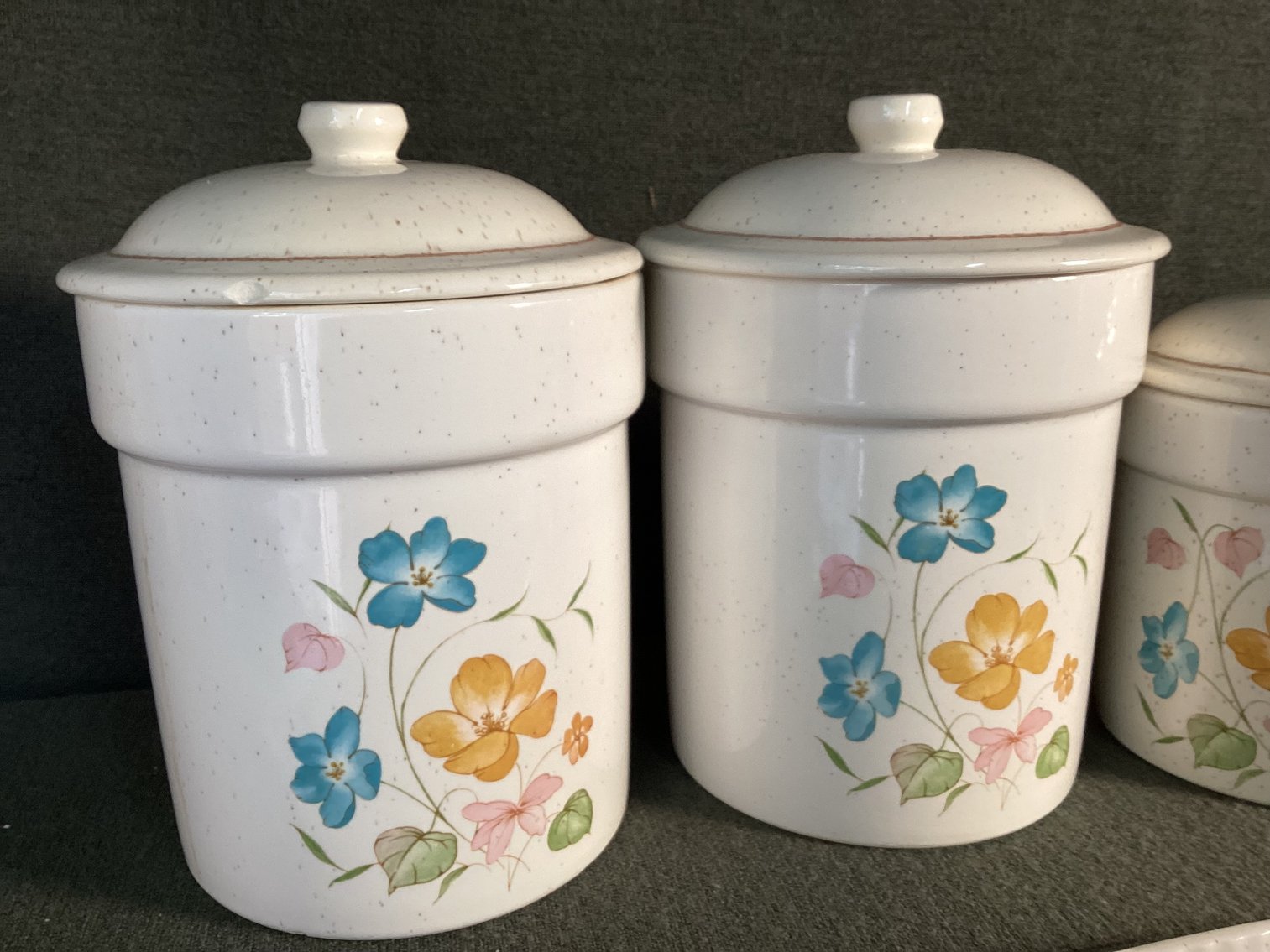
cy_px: 476
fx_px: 1137
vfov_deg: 45.4
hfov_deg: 58.3
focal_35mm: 31
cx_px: 635
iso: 64
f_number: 2.4
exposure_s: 1/60
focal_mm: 3.3
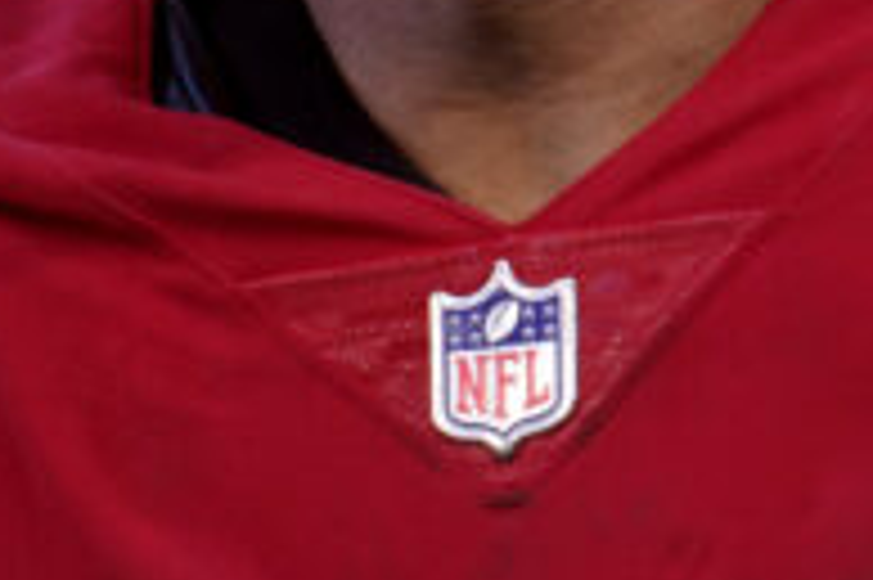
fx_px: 51244
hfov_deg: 1.0
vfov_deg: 0.6
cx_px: 1125
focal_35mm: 2115
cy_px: 29
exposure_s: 1/2500
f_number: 2.8
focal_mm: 400
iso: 1000
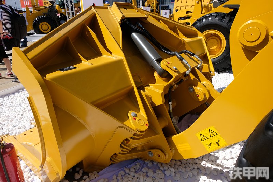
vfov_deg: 53.1
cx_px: 136
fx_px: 182
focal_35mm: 24
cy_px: 91
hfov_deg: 73.8
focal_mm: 16
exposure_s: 1/850
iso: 200
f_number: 5.6
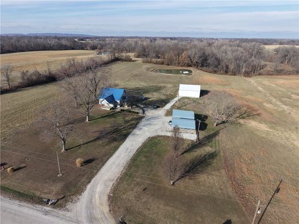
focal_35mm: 24
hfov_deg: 71.6
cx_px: 150
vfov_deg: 56.8
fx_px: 207
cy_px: 112
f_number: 1.8
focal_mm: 8.67
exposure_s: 1/3200
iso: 160
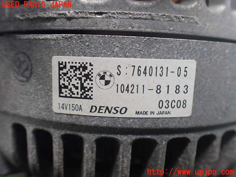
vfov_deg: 46.8
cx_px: 118
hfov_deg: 60.0
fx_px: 205
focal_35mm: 30
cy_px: 88
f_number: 2.3
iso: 800
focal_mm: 5.4
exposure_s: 1/50
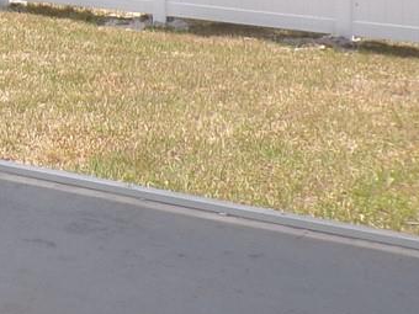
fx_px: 1368
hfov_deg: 16.4
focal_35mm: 113
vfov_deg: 12.2
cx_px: -140
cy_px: -214
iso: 80
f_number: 3
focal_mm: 4.3
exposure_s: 1/640
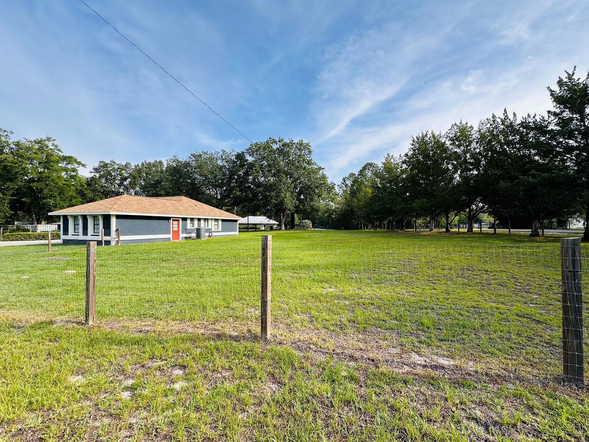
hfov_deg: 98.1
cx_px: 309
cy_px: 224
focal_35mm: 15
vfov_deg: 81.7
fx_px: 255
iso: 40
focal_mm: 2.22
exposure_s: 1/749
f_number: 2.2
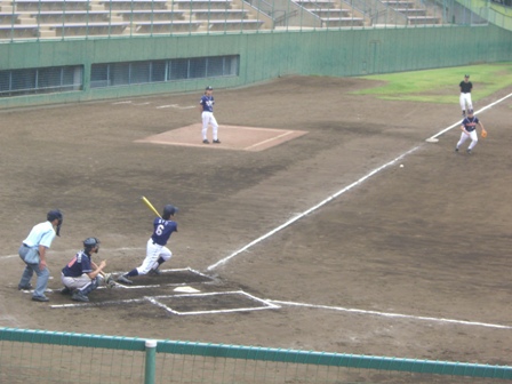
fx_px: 1686
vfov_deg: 13.0
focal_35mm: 114
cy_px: 192
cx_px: 256
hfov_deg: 17.3
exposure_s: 1/400
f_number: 5.4
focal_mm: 23.7
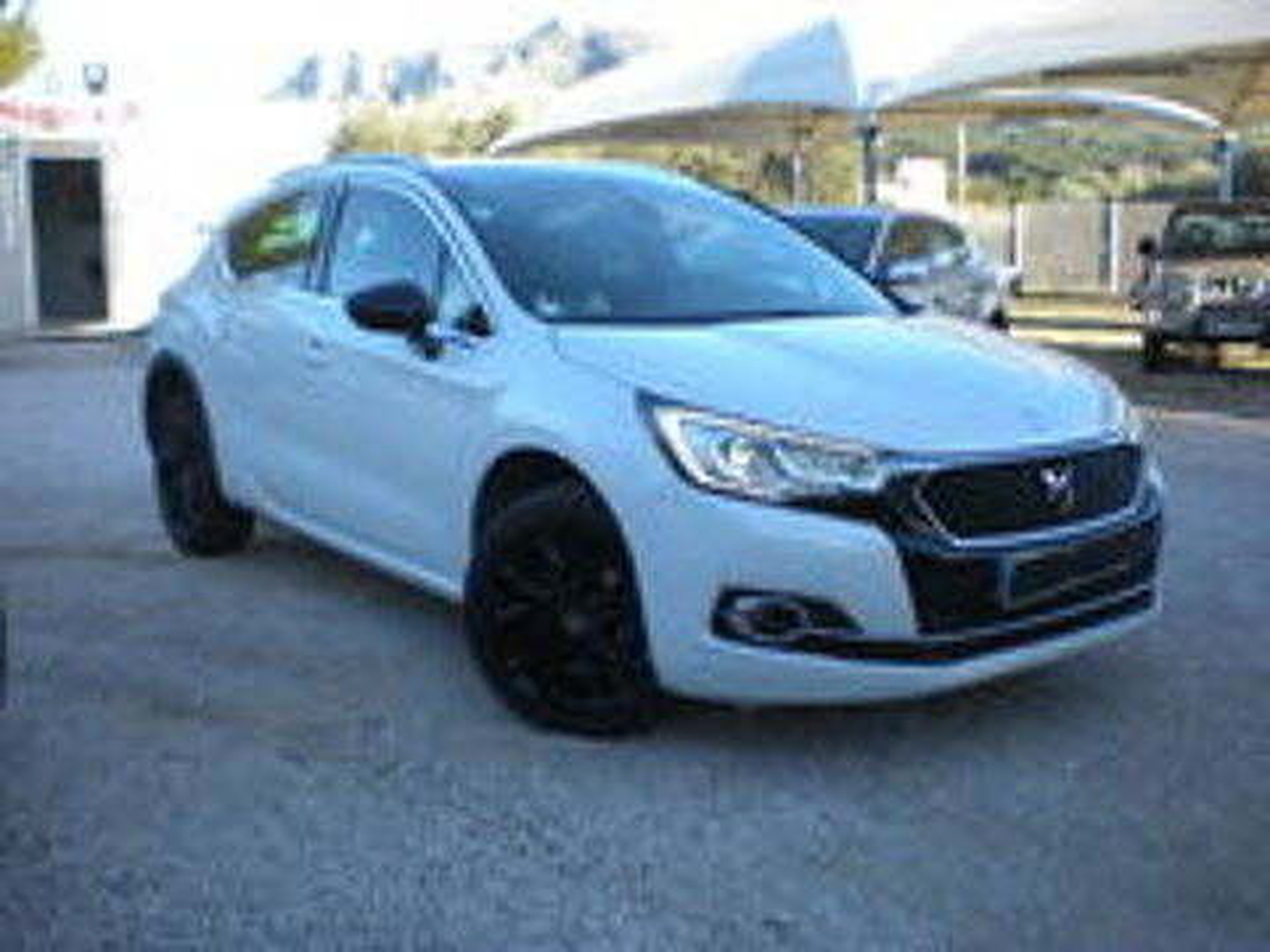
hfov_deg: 49.0
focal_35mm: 38
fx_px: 1394
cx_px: 635
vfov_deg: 37.7
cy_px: 476
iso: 64
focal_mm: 6.3
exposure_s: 1/144
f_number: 3.1
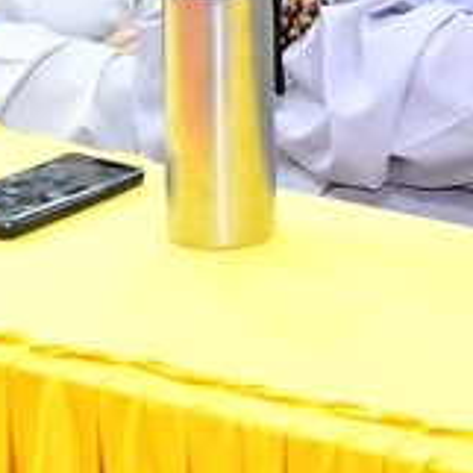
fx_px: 4097
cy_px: -497
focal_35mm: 265
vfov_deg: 6.4
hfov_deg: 6.5
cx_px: 834
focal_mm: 31
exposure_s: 1/125
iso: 6400
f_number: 4
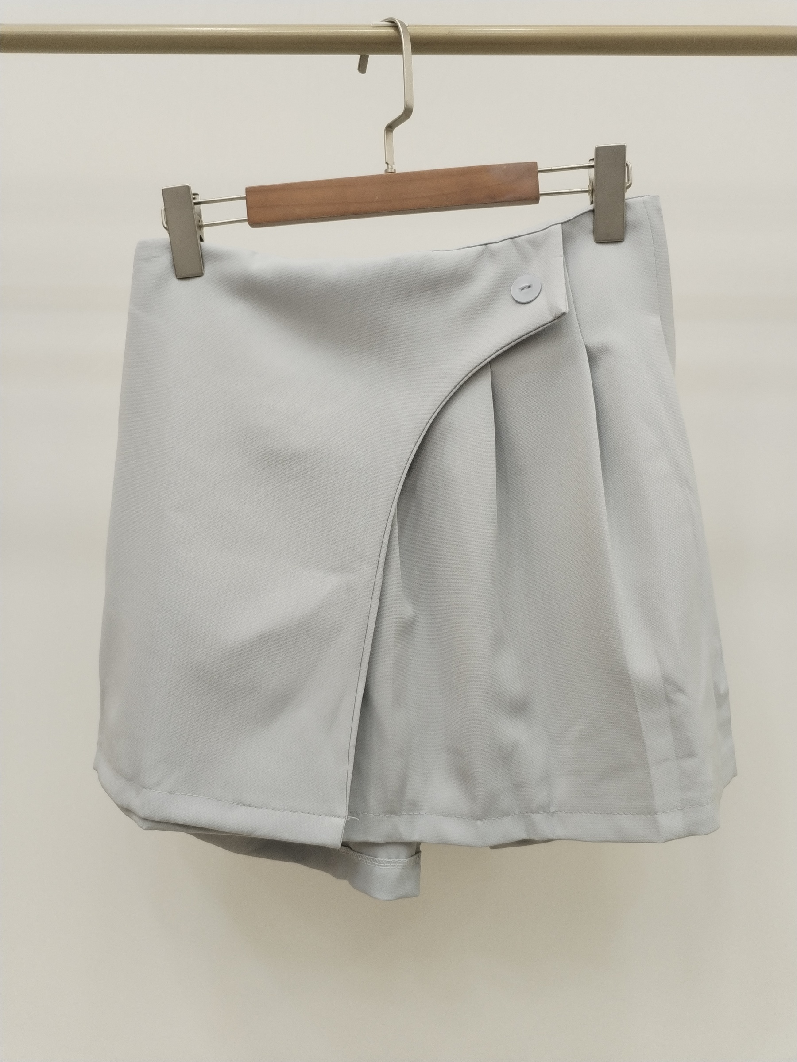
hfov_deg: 48.2
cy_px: 531
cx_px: 398
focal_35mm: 29
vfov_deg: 61.7
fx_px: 890
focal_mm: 4.75
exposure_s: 1/120
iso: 268
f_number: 1.8
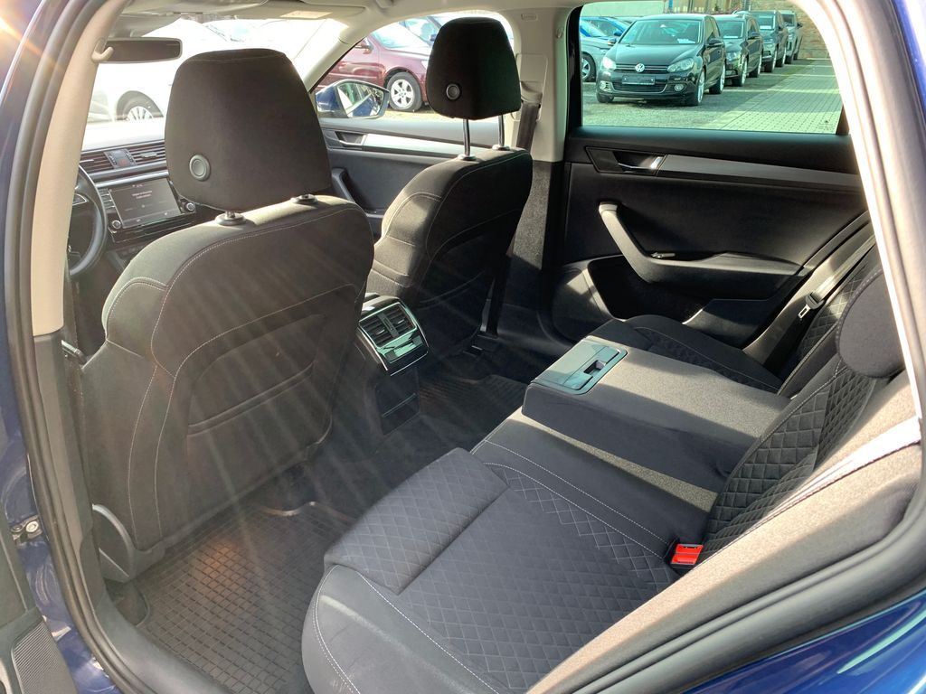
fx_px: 696
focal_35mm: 26
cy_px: 347
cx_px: 463
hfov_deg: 67.3
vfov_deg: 53.1
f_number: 1.8
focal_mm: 4.25
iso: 100
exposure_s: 1/95
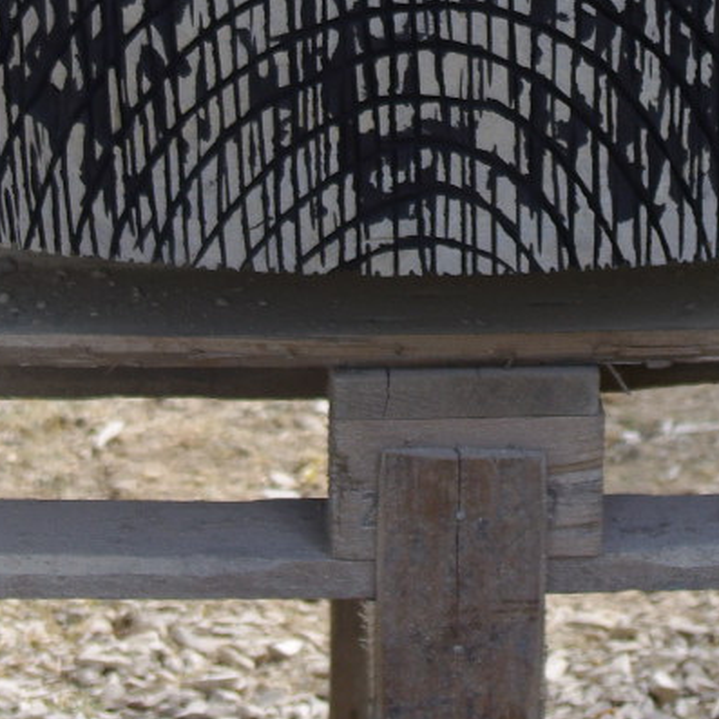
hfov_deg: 8.3
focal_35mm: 211
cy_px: -163
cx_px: 525
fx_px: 4958
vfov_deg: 8.2
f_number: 5
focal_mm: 37.5
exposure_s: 1/200
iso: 200
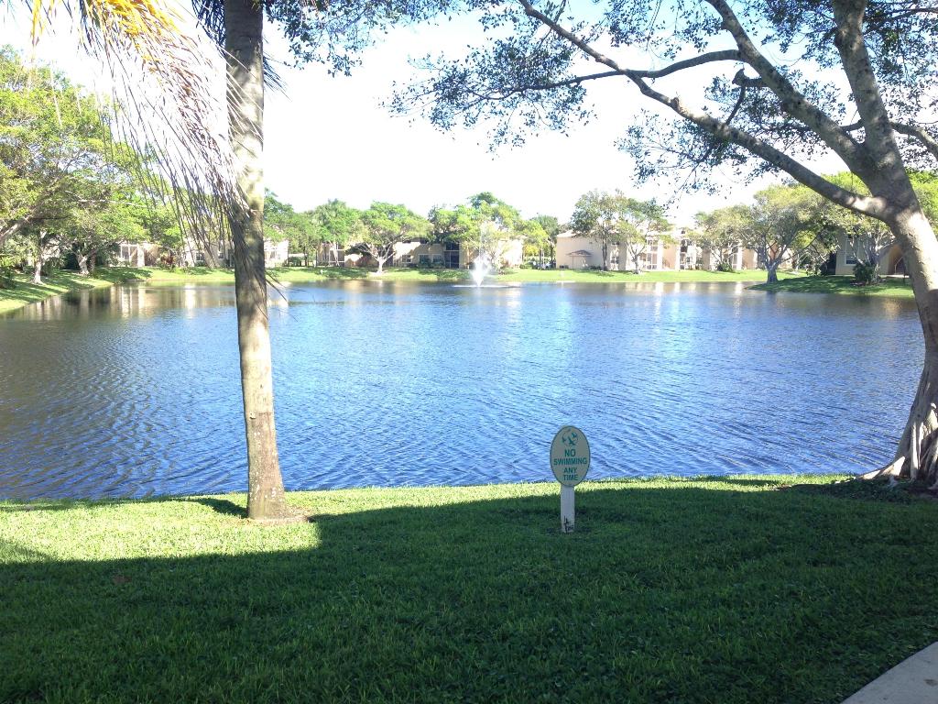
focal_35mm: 33
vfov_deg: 42.9
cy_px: 352
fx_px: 894
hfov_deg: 55.4
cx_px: 469
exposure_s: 1/330
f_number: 2.4
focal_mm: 4.12
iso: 50
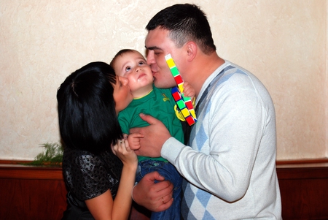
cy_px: 110
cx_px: 164
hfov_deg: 19.4
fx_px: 958
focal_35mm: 105
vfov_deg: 13.1
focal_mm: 70
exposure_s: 1/60
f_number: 5.6
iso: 400
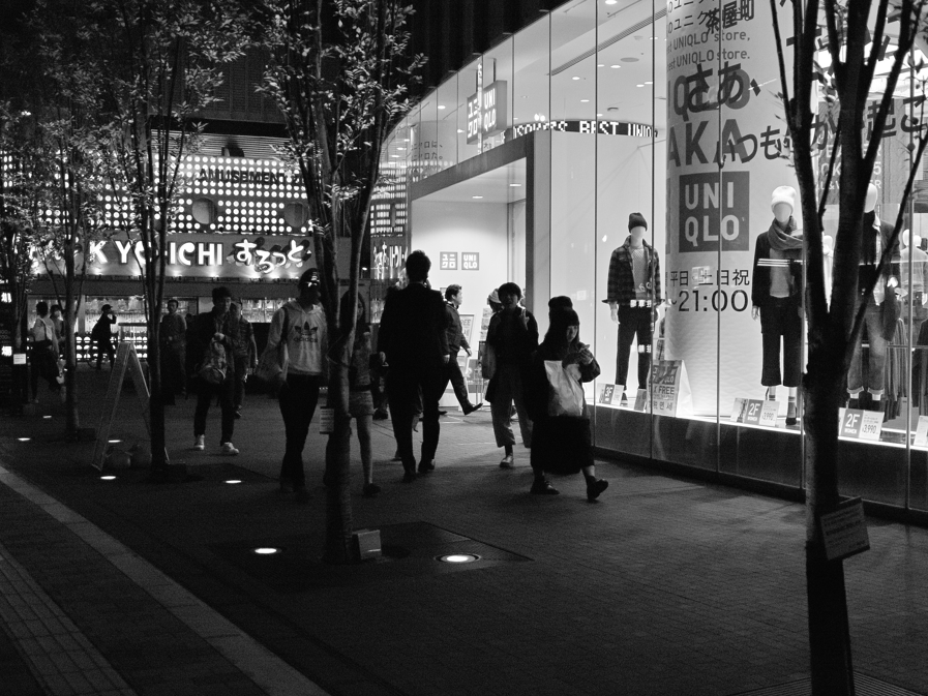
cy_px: 350
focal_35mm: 45
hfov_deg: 42.1
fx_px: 1207
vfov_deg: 32.2
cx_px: 483
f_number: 2.8
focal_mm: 24.2
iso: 800
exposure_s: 1/320
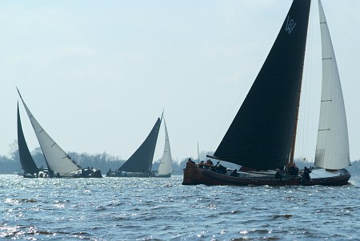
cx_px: 180
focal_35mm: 168
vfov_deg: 8.2
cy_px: 120
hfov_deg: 12.2
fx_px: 1682
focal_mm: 112
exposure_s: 1/3000
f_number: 9.5
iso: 400
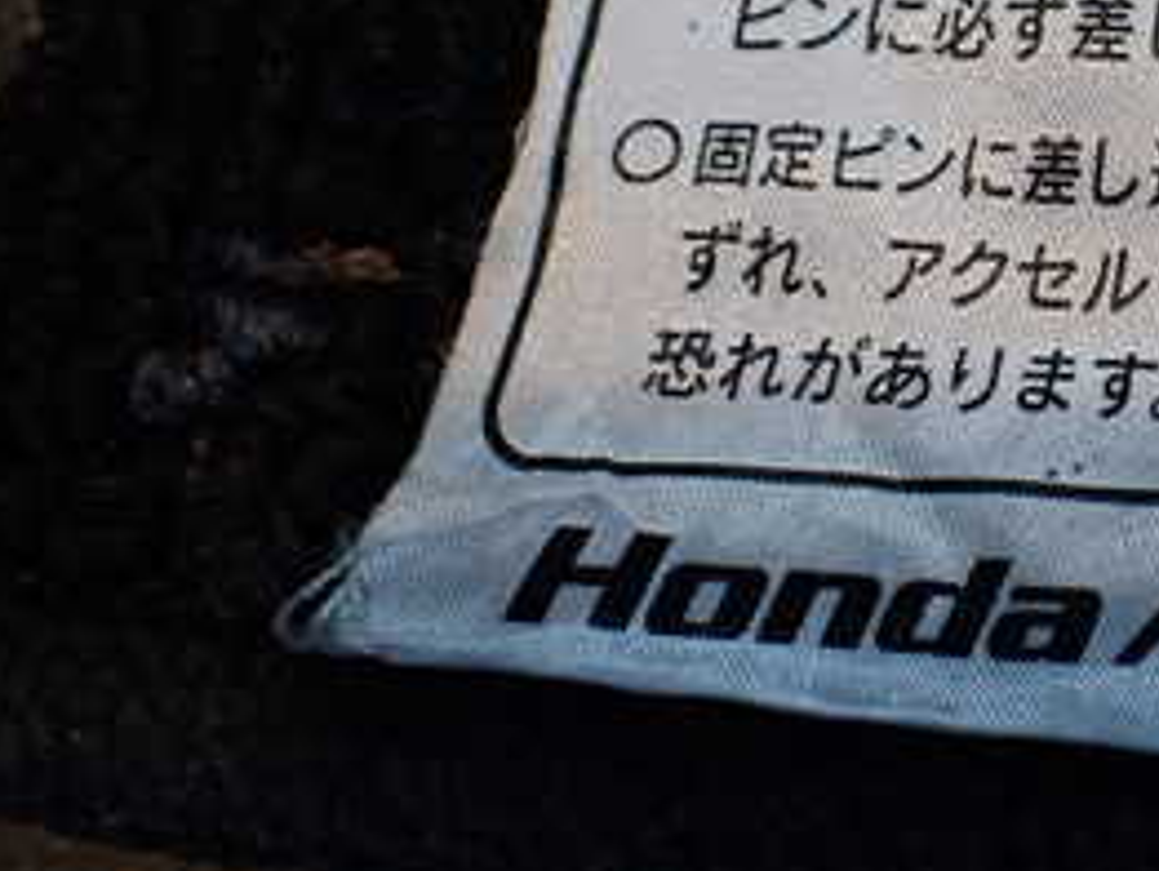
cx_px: 1234
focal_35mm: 69
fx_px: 2311
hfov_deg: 26.2
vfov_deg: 21.0
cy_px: 160
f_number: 2.3
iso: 320
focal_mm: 5.4
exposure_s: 1/125
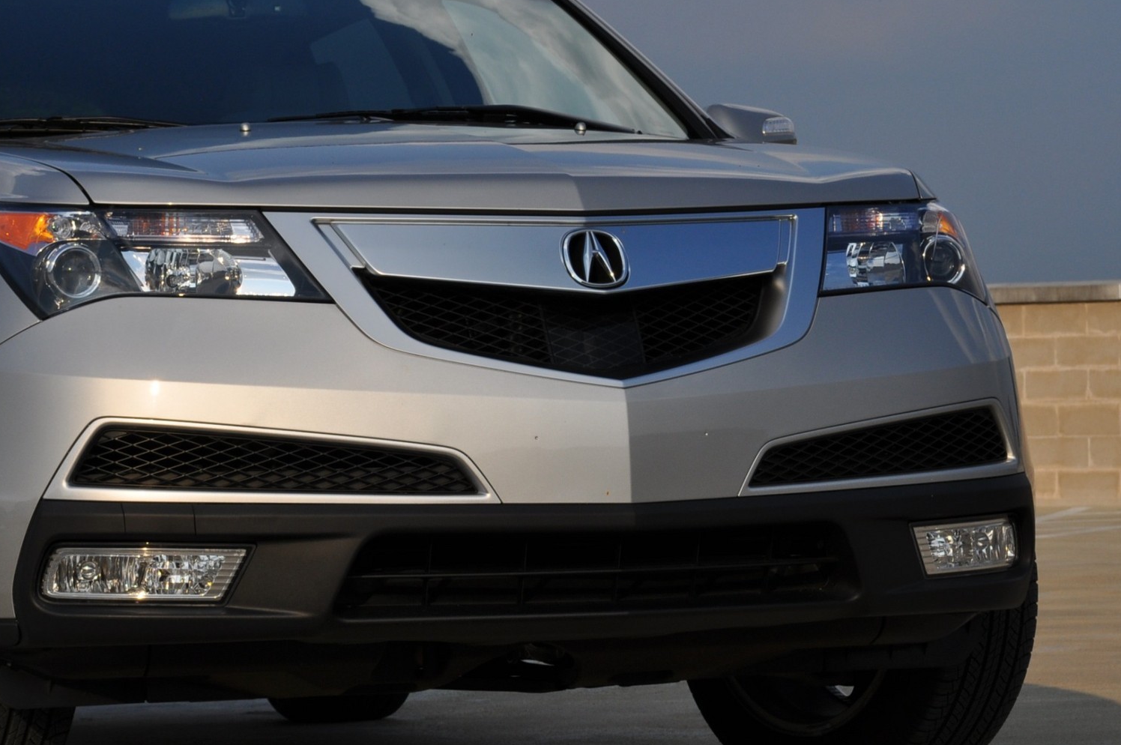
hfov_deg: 14.8
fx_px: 4287
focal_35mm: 138
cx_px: 303
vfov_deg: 9.9
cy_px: 375
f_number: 11
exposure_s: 1/500
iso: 200
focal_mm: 55
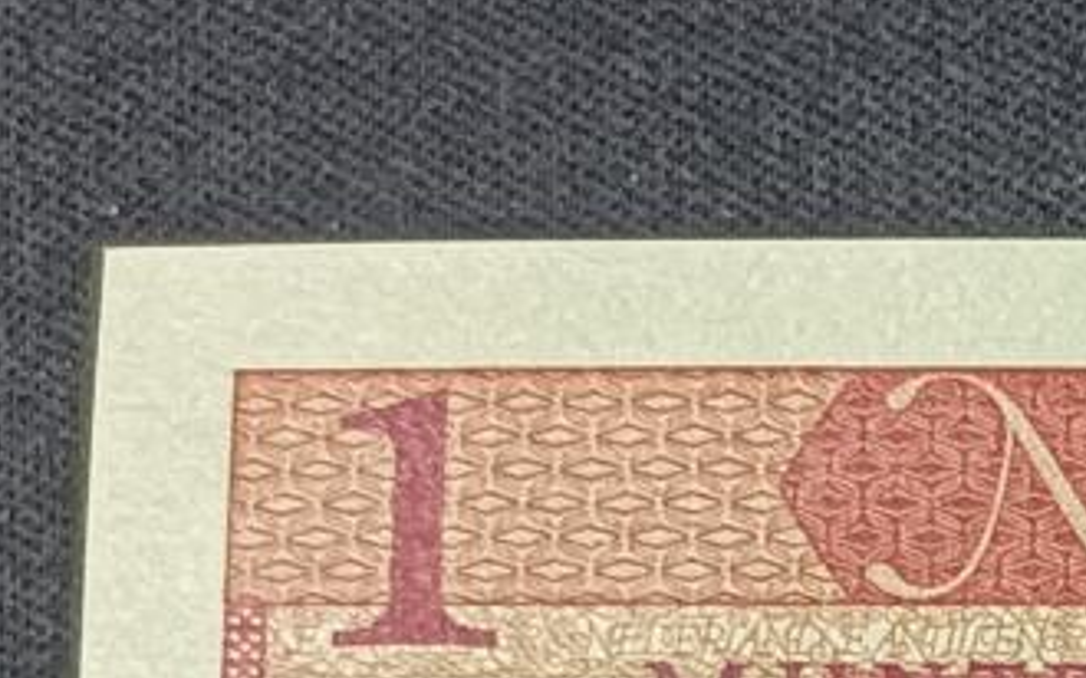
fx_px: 4527
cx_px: 2156
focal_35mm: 153
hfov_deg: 12.2
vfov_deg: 8.2
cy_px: 1231
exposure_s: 1/33.3
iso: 1510
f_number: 1.8
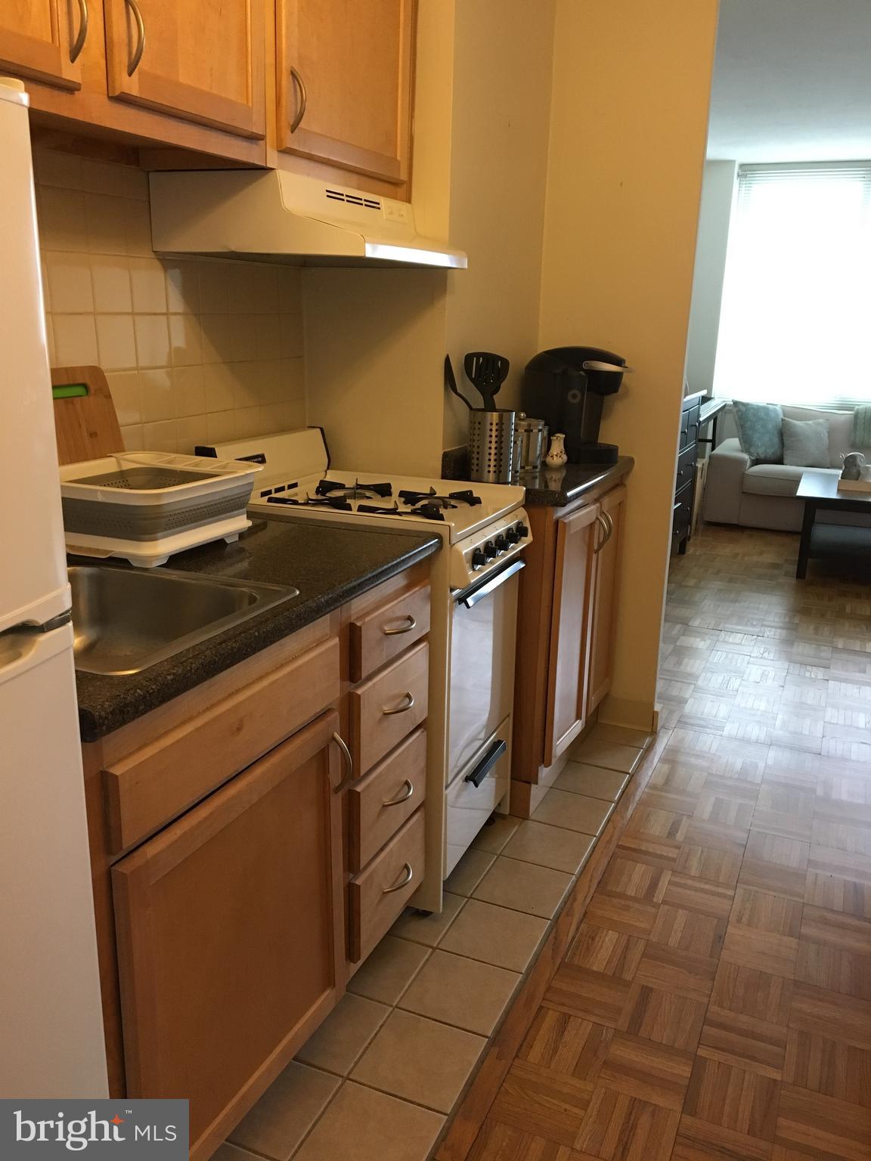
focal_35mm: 29
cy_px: 580
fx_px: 973
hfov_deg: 48.2
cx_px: 436
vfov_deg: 61.7
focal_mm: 4.15
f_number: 2.2
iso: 160
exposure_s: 1/30
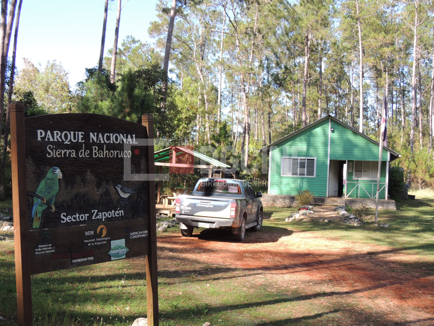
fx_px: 589
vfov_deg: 30.9
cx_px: 217
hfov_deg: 40.4
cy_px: 163
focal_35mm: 47
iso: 100
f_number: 3.5
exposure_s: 1/200
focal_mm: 8.3
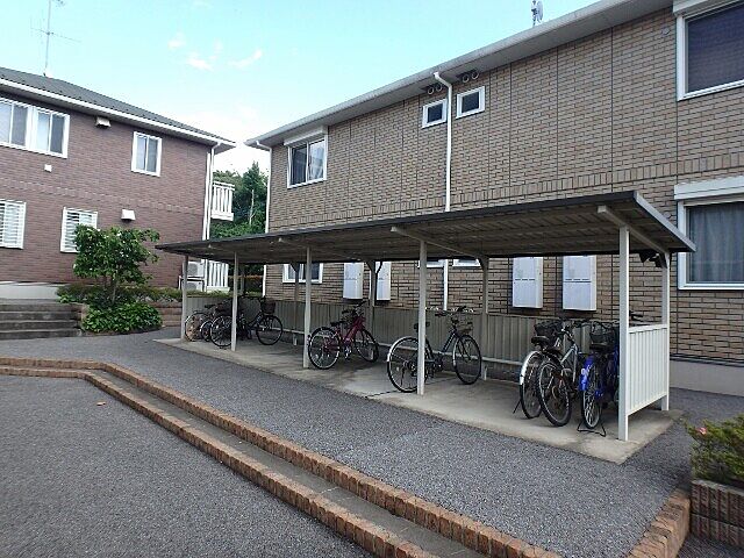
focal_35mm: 21
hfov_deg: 79.0
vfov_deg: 63.4
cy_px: 279
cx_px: 372
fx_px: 451
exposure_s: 1/200
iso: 125
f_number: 3.5
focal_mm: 3.7
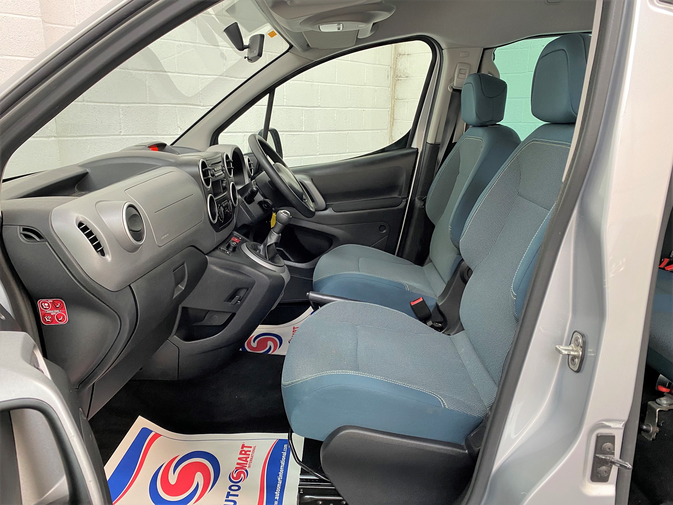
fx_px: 505
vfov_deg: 53.1
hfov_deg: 67.3
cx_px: 336
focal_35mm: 26
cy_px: 252
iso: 100
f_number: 1.8
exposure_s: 1/50
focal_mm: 4.25
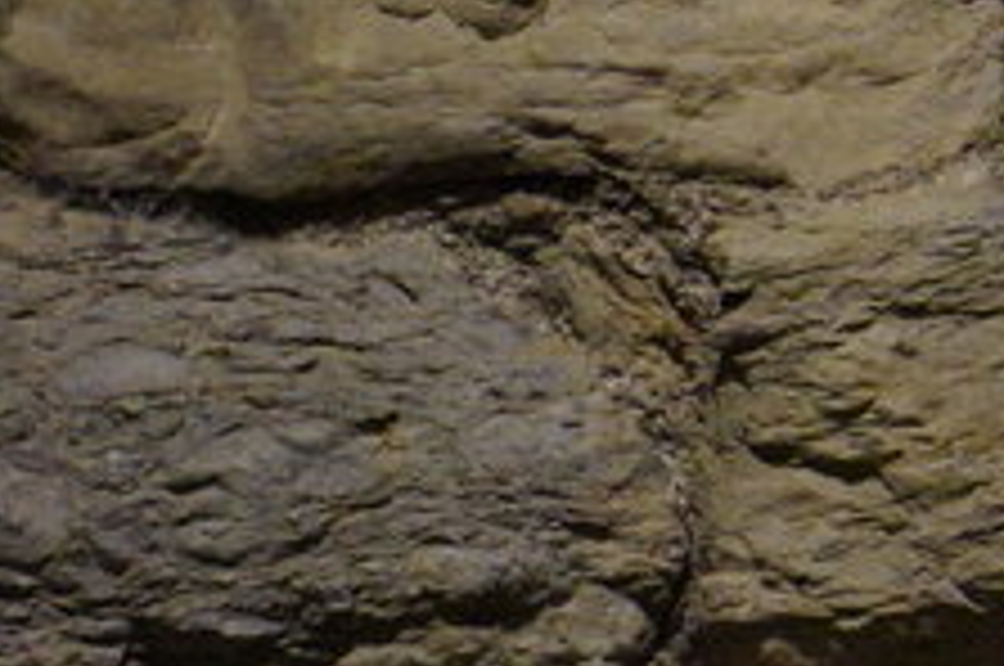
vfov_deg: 3.7
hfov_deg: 5.3
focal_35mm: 372
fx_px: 10360
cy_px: -328
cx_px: 2697
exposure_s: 1/20
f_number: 5.6
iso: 6400
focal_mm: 69
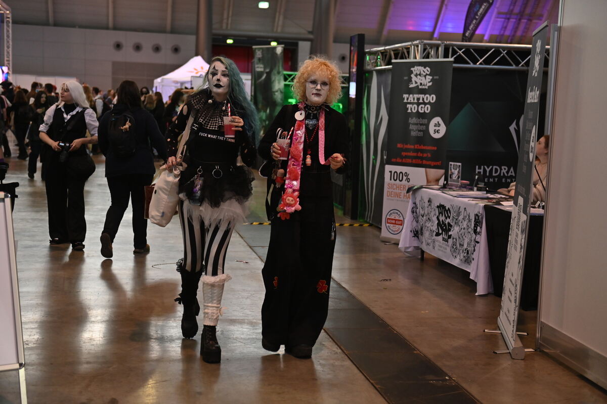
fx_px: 927
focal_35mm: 55
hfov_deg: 36.3
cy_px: 202
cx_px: 304
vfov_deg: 24.6
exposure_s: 1/200
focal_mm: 55
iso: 1600
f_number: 2.8
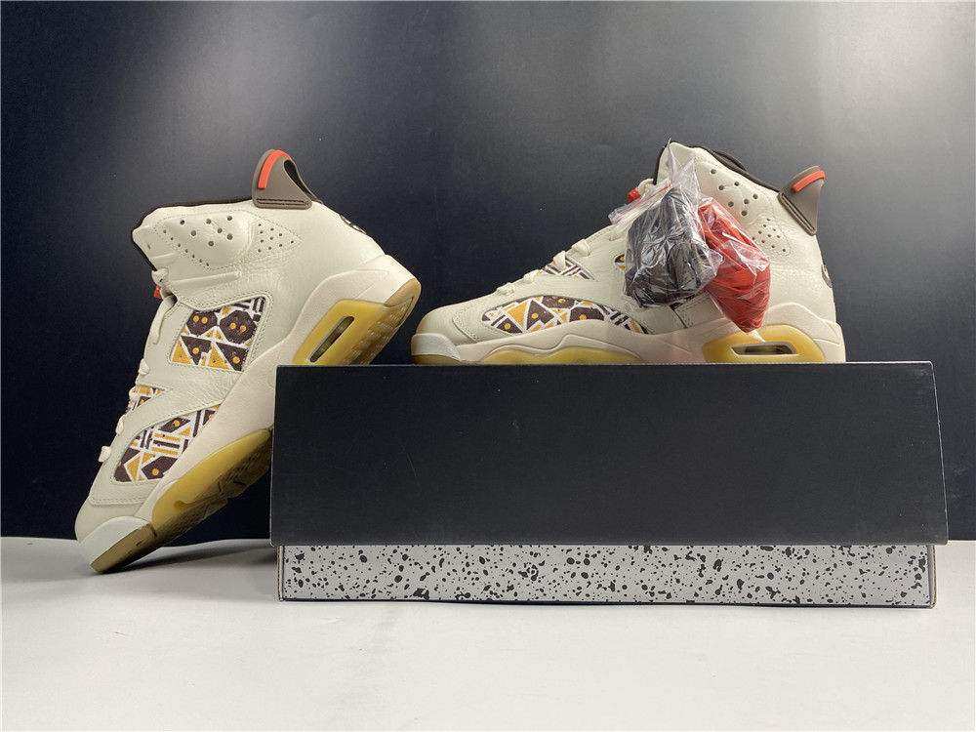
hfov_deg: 67.3
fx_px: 733
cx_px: 488
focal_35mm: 26
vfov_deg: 53.1
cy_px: 366
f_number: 1.8
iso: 80
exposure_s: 1/100
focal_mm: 4.25
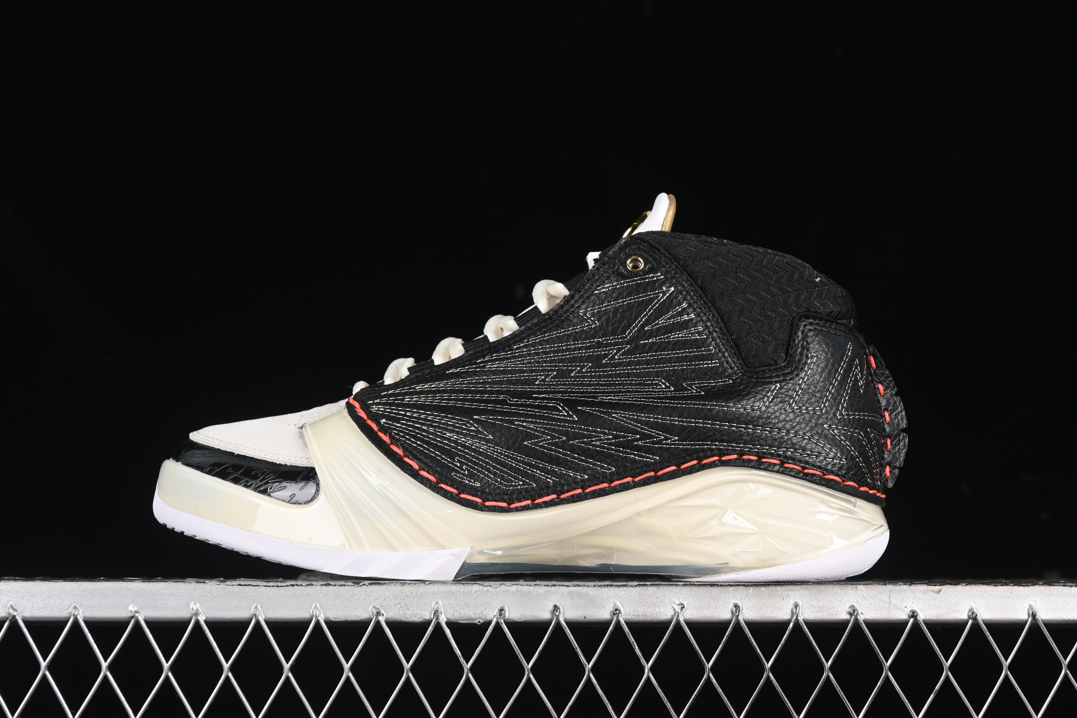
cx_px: 538
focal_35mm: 75
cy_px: 359
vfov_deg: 18.2
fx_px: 2244
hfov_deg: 27.0
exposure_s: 1/80
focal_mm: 50
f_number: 7.1
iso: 160
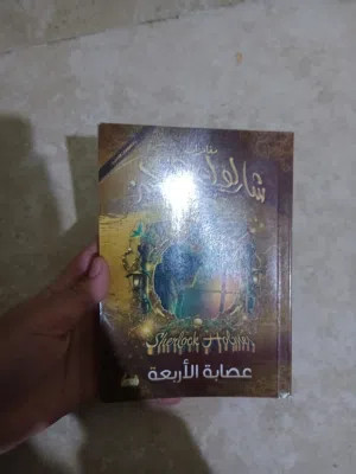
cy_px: 237
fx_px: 357
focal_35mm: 26
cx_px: 178
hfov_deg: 53.1
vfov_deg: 67.3
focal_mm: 3.98
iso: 640
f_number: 1.8
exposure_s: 1/20
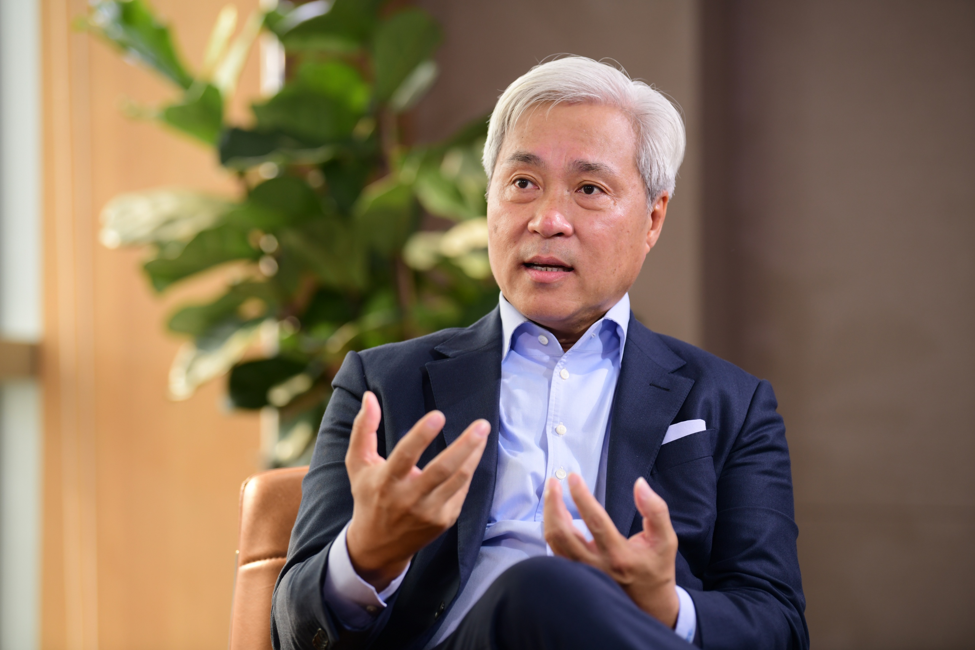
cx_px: 488
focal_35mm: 125
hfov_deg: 16.4
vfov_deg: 11.0
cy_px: 325
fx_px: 3385
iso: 400
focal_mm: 125
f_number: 2.8
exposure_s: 1/800
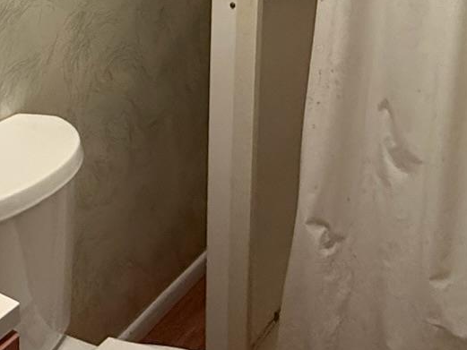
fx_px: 742
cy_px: -20
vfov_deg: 25.0
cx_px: 56
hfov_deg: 33.3
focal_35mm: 55
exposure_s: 1/60
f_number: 2.2
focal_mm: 2.22
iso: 640
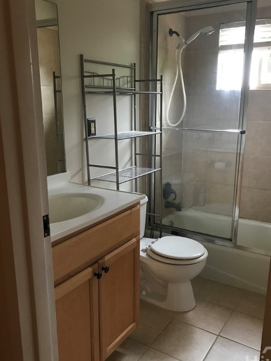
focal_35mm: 32
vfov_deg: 56.8
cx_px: 146
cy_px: 188
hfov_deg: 44.1
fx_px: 334
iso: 100
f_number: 1.8
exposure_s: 1/13
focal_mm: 3.99
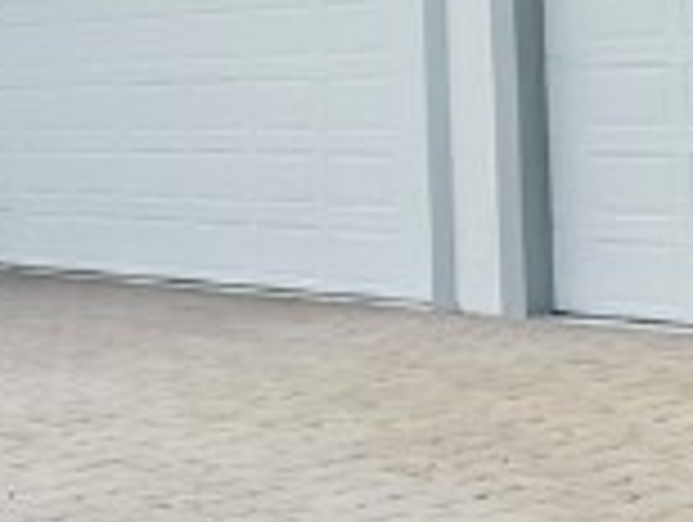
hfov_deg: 19.0
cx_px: -284
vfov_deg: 15.6
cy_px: -22
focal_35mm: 93
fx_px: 1865
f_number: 2.2
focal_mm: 2.22
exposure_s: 1/4000
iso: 50
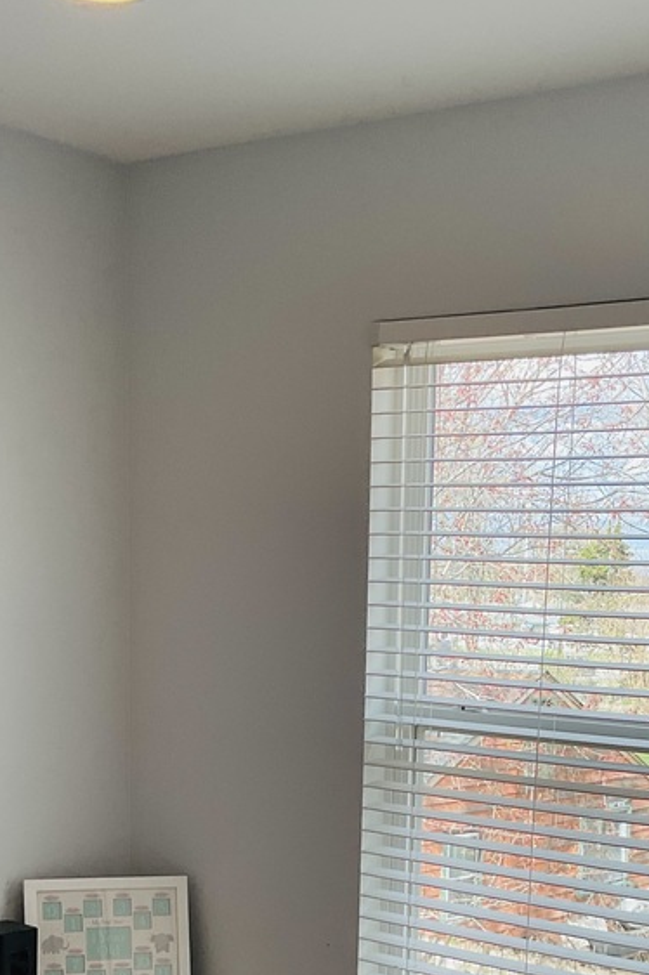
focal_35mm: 58
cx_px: 463
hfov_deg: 23.2
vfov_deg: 33.0
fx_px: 1570
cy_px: 843
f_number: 1.8
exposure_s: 1/132
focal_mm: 3
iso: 16
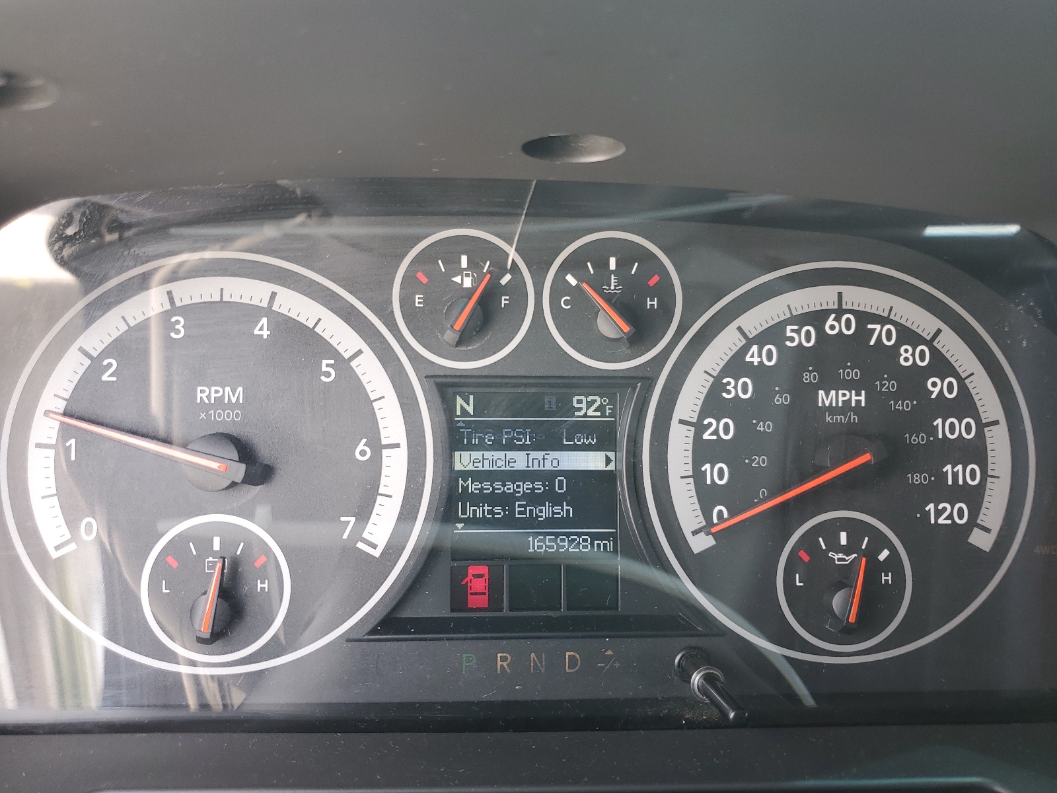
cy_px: 396
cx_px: 528
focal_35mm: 26
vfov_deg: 53.1
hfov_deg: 67.3
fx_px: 794
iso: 50
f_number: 1.5
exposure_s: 1/105
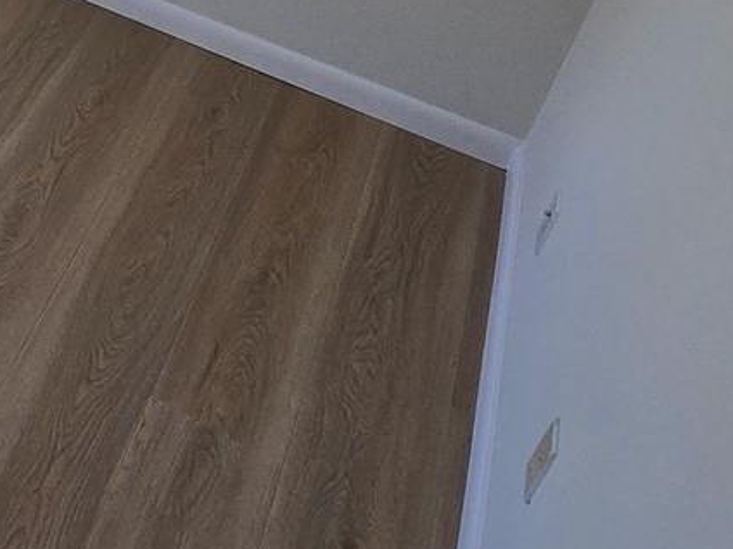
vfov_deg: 24.2
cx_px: -311
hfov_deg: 28.5
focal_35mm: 49
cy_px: -242
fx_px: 1038
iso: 80
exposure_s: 1/60
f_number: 2.2
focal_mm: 2.2
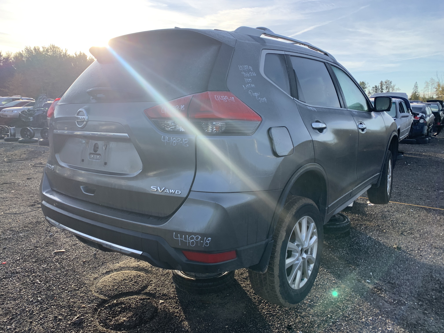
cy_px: 166
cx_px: 222
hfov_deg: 67.3
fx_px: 333
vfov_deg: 53.1
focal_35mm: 26
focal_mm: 4.25
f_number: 1.8
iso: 25
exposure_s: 1/620
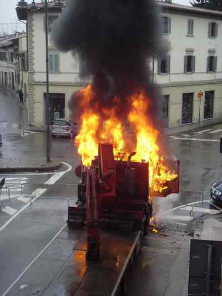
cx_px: 111
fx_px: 513
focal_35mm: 60
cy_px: 148
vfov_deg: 32.2
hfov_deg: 24.4
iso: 100
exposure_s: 1/60
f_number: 3.9
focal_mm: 10.2
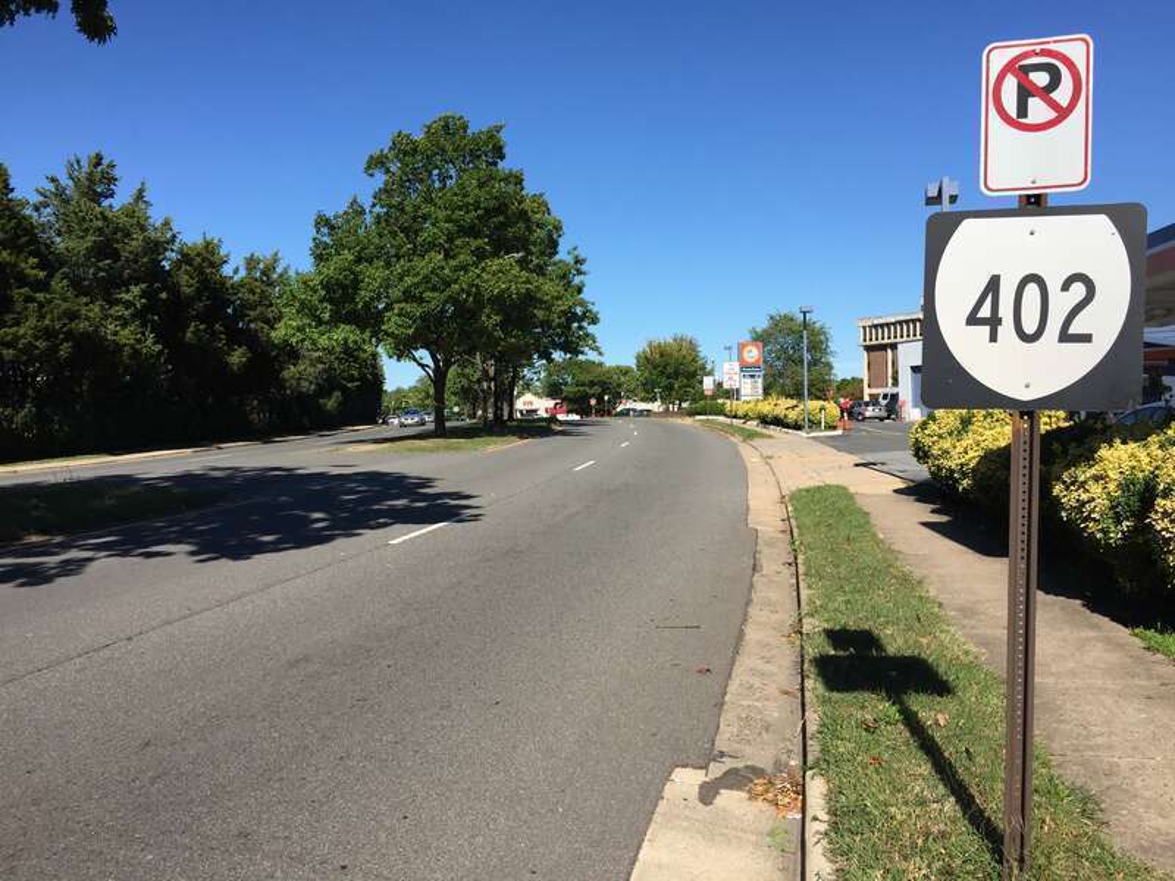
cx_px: 588
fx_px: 984
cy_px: 440
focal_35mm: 29
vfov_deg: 48.2
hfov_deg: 61.7
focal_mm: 4.15
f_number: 2.2
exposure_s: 1/2198
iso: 32
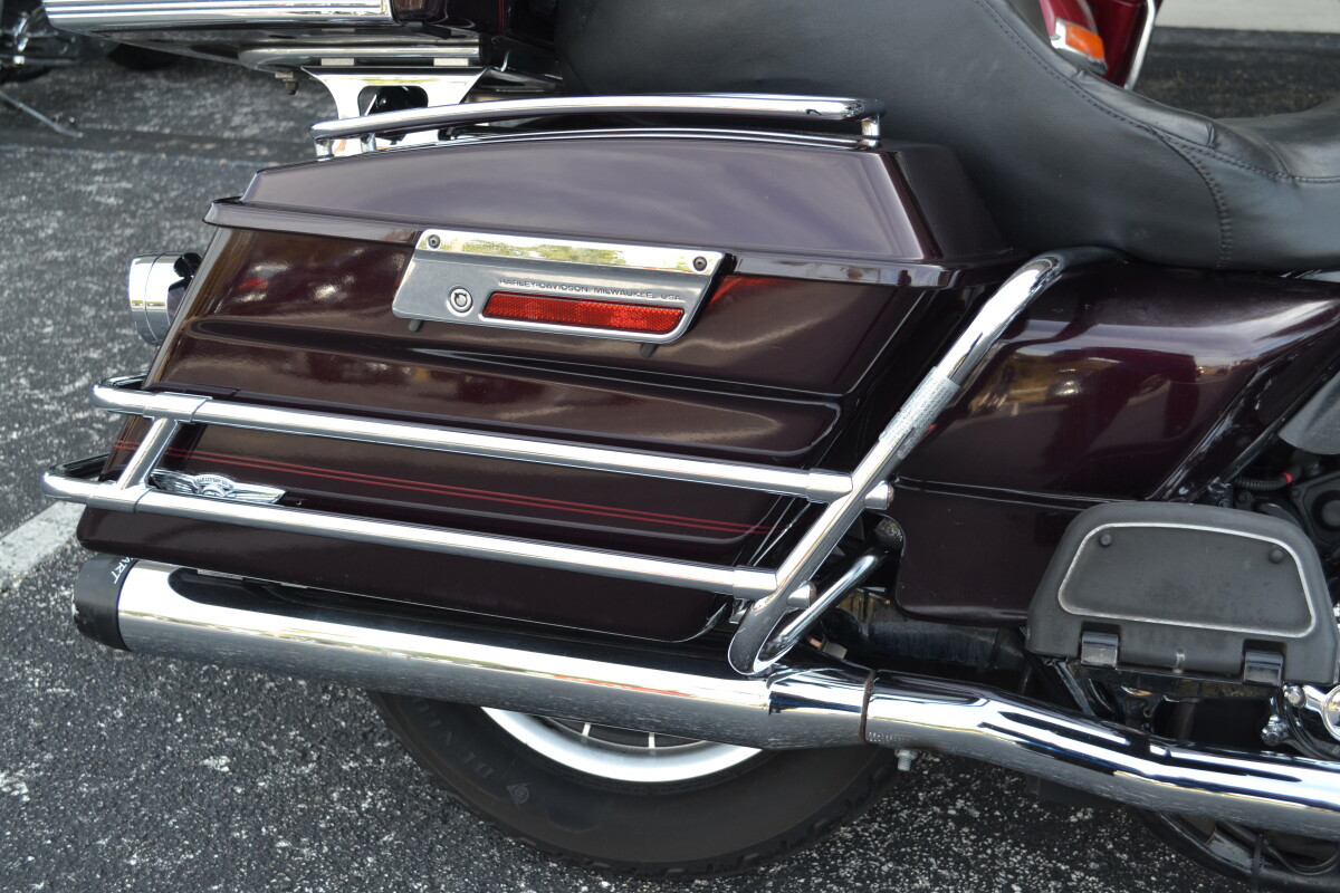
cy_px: 446
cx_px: 670
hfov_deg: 45.0
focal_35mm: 44
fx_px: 1619
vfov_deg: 30.8
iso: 220
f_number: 5.6
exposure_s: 1/125
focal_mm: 29
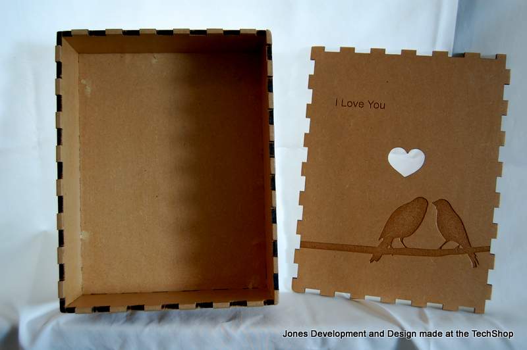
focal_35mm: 36
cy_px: 175
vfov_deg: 36.8
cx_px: 264
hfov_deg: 53.2
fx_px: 527
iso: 400
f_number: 4
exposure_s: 1/40
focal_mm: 24
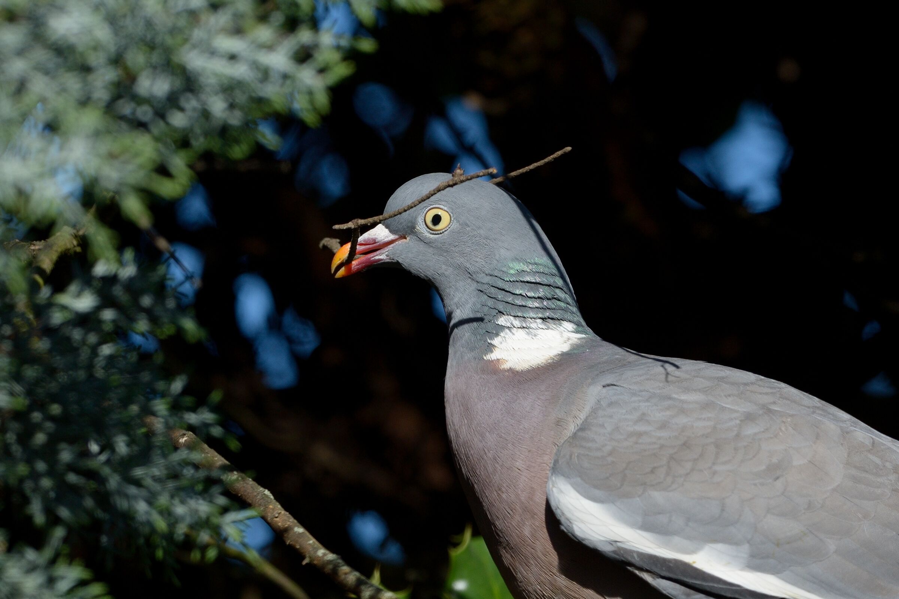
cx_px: 450
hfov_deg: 3.4
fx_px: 14979
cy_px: 300
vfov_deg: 2.3
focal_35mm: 600
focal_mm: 600
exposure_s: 1/2000
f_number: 8
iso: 800
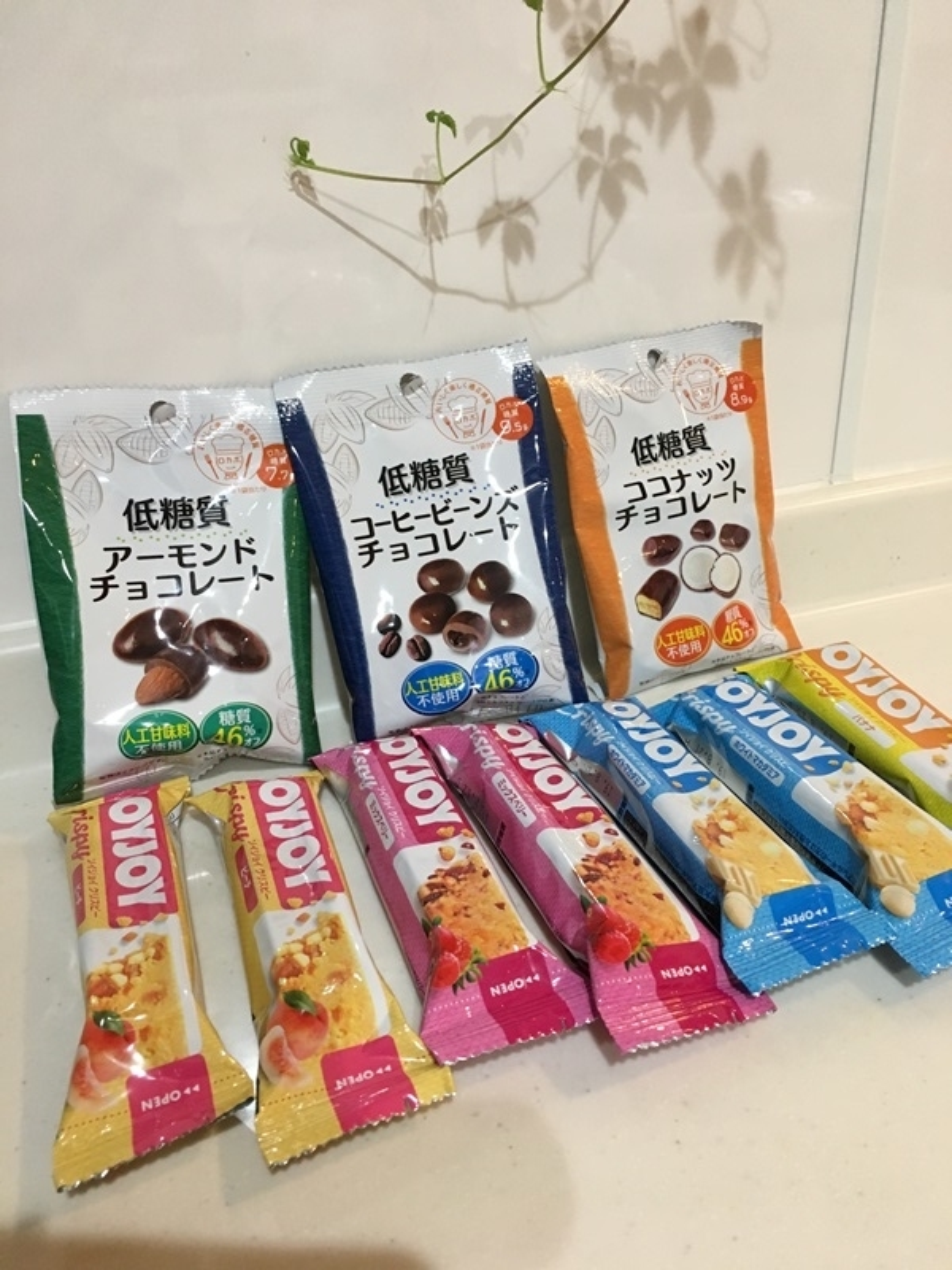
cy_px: 635
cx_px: 476
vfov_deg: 61.7
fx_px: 1063
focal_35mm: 29
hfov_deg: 48.2
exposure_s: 1/30
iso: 125
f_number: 2.2
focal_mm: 4.15
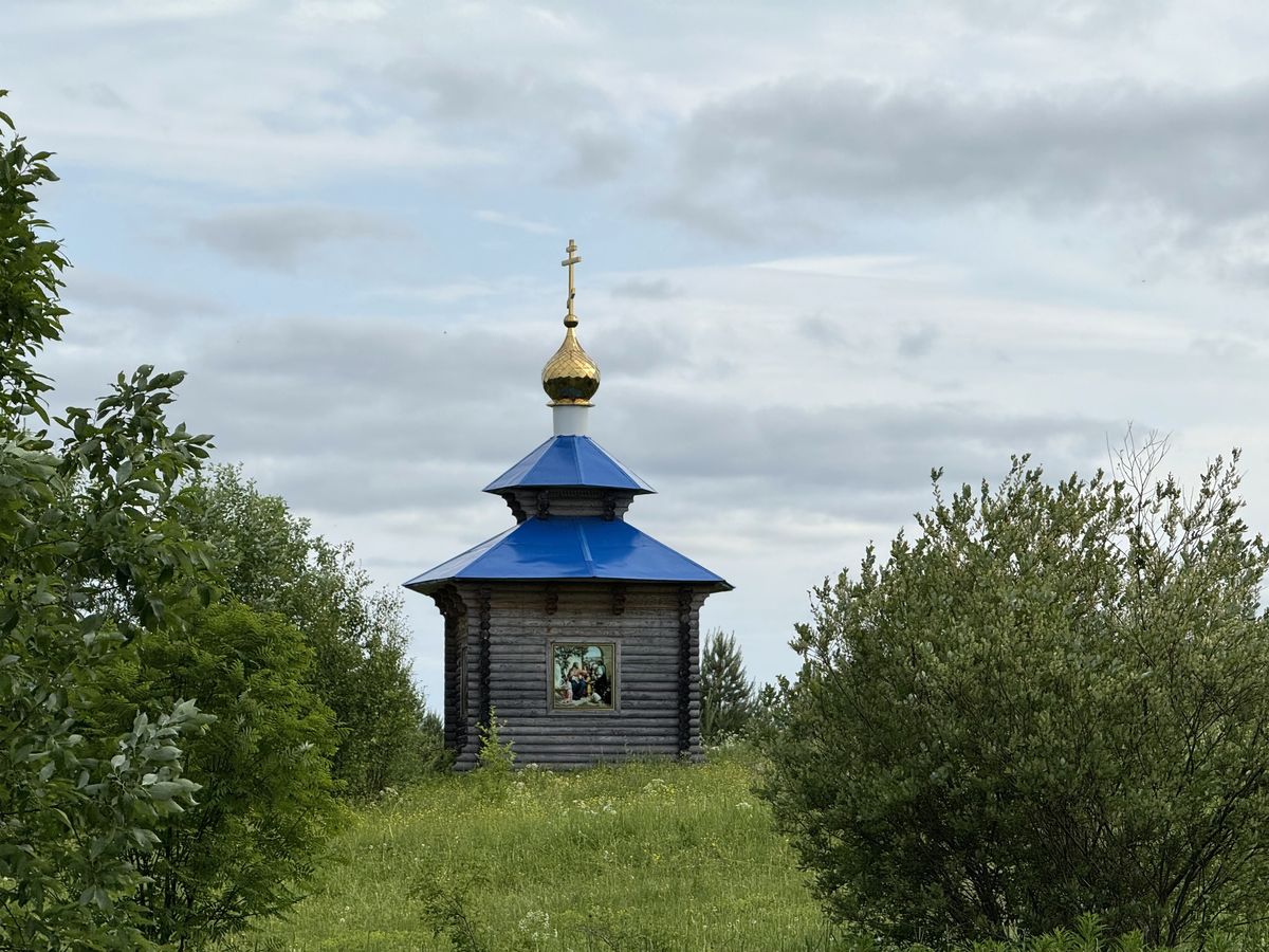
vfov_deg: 12.3
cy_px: 476
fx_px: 4399
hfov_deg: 16.4
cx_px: 634
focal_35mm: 120
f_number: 2.8
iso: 50
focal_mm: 15.66
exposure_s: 1/1650
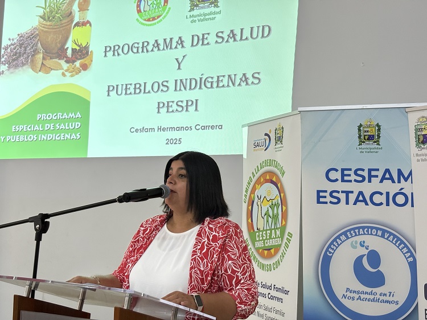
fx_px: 641
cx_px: 214
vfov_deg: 28.0
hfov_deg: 36.8
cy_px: 160
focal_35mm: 52
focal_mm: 5.96
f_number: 1.6
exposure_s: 1/60
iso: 125
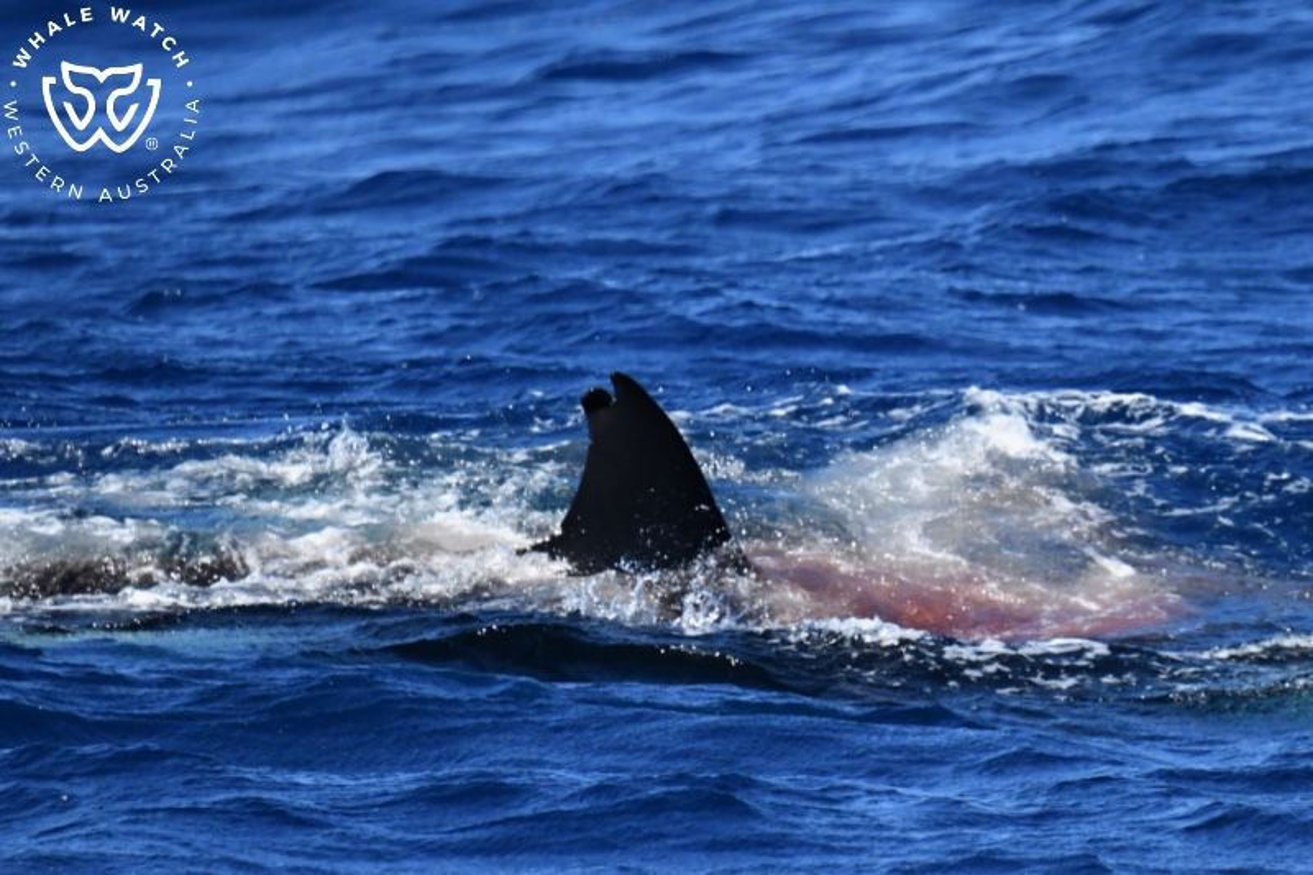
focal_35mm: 600
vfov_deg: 2.3
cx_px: 656
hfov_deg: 3.4
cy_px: 438
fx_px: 21877
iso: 2000
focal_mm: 600
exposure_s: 1/8000
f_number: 6.3
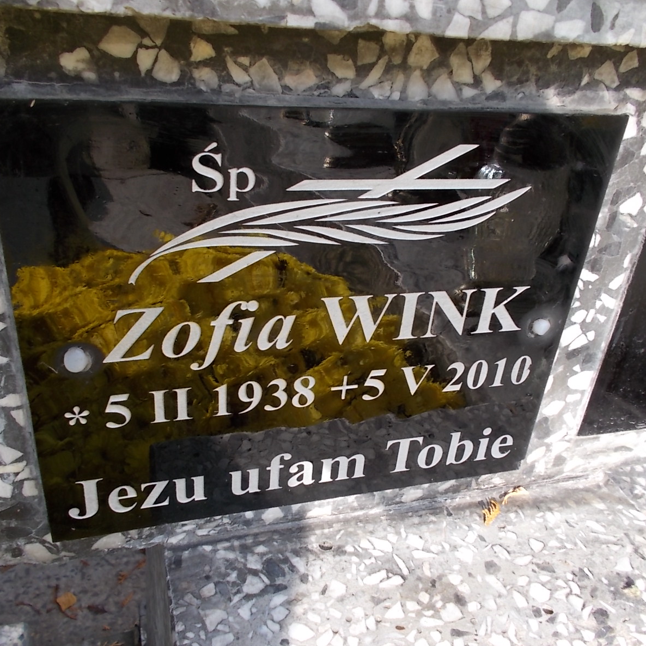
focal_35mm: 31
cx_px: 314
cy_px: 324
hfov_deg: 52.5
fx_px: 655
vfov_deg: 52.5
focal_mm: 4.6
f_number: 3.2
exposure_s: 1/200
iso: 80
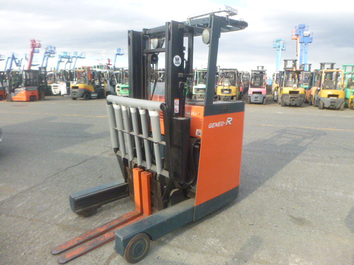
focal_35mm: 25
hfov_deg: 69.4
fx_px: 256
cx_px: 177
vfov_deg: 54.9
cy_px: 132
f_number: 9
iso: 400
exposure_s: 1/500
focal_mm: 4.5
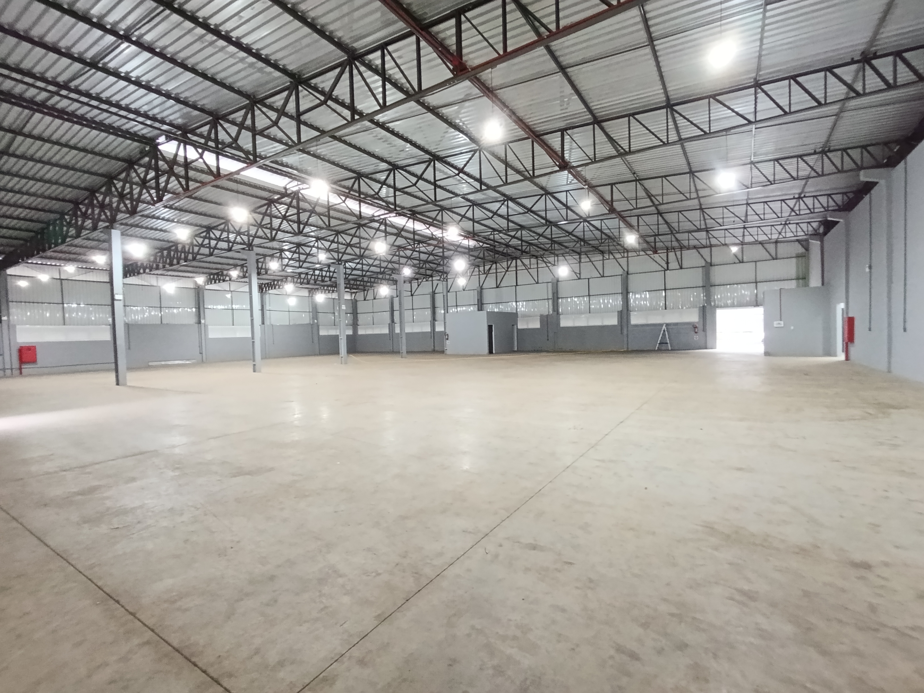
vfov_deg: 78.1
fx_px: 427
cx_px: 462
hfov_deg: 94.5
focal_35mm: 16
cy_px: 346
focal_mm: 1.65
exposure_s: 1/20
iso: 1250
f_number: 2.2
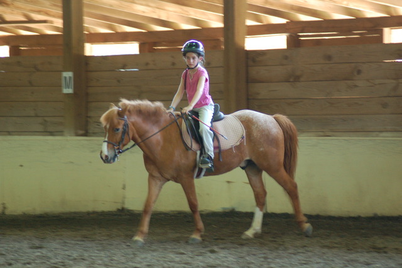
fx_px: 2595
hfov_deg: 8.9
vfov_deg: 5.9
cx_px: 201
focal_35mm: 232
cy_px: 134
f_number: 4.8
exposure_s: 1/30
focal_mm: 155
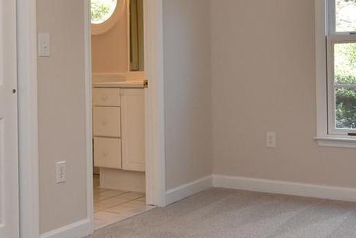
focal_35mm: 57
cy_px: 66
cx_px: 155
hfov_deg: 35.0
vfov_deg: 23.6
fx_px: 564
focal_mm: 12
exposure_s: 1/50
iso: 800
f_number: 7.1
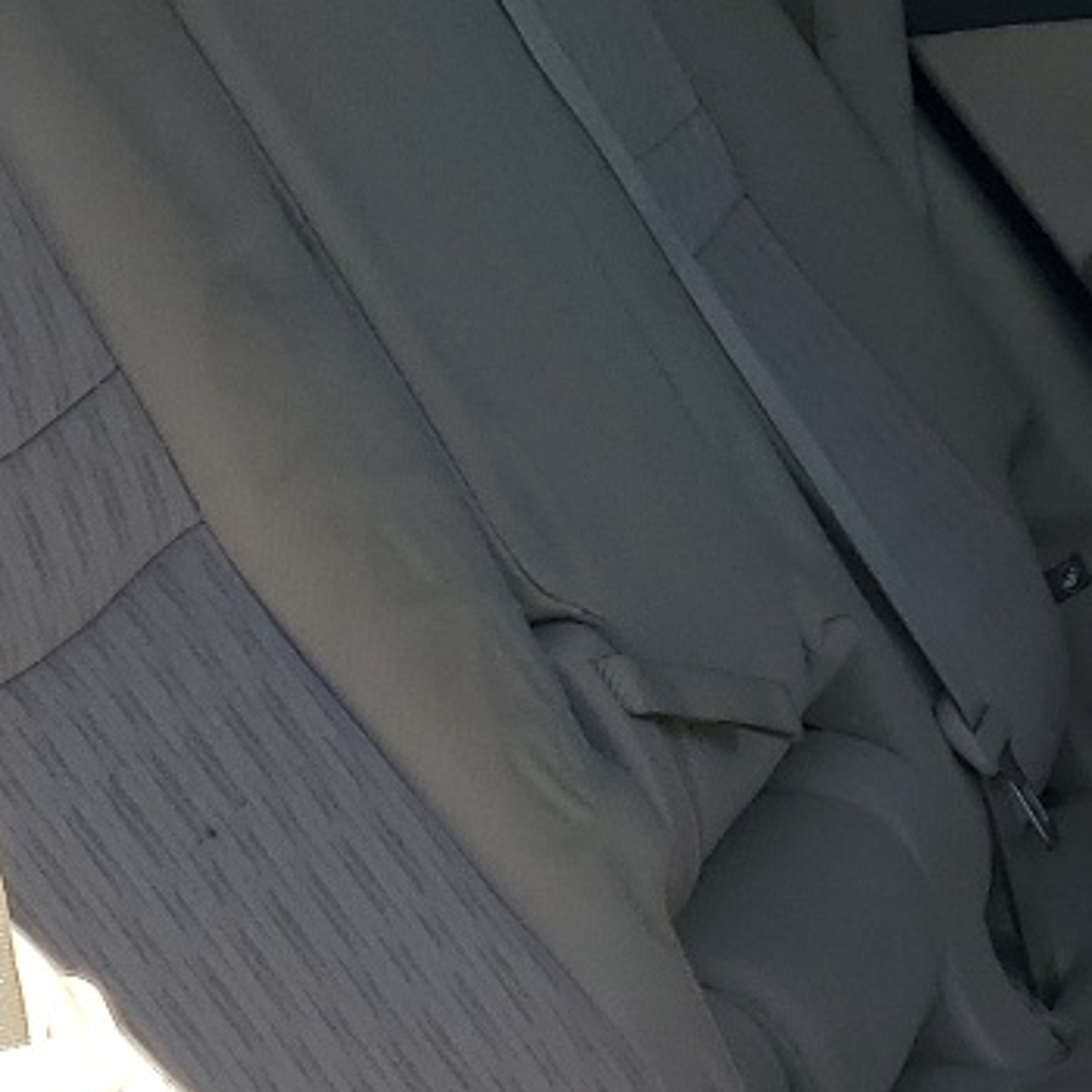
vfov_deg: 16.6
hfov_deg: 15.4
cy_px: 534
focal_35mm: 105
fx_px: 3747
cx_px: 1597
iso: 50
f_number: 1.5
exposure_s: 1/1111
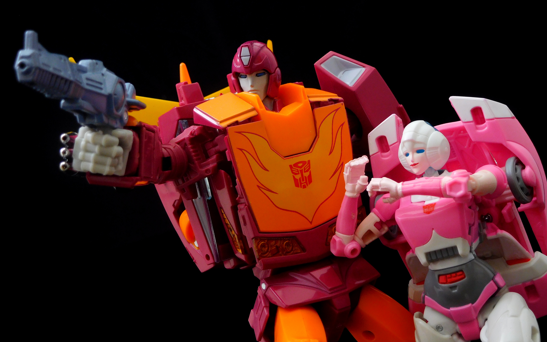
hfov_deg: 27.5
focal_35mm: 75
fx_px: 1118
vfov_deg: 17.4
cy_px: 176
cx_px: 272
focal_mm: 12.5
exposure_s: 1/2
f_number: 4.5
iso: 200
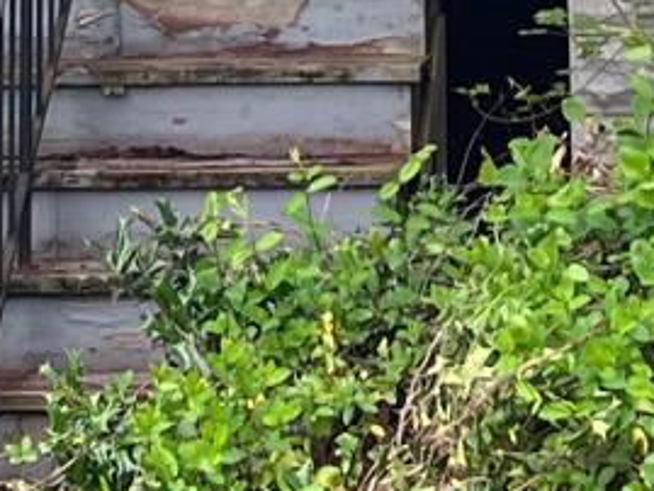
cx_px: 275
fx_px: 3686
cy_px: -518
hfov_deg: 10.1
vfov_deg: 7.3
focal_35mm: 195
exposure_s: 1/611
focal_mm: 5.7
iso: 50
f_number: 1.5
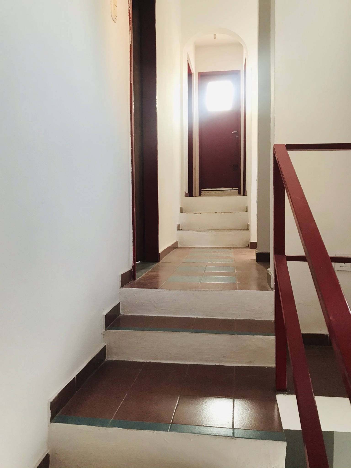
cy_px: 234
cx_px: 176
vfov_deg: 63.4
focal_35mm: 28
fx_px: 379
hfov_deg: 49.7
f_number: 1.8
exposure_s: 1/17
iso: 50
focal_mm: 3.99
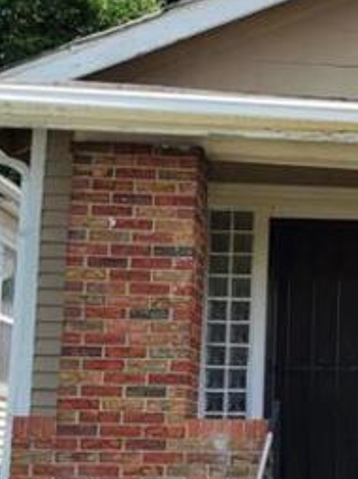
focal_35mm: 82
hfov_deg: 16.4
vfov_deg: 23.6
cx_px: 531
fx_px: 1133
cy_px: 356
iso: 40
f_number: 1.8
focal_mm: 5.4
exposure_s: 1/1770
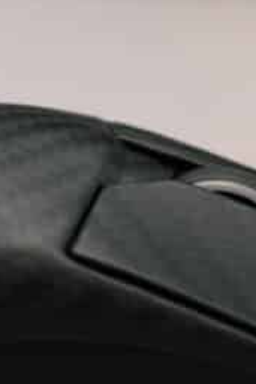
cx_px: 238
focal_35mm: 114
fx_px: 1218
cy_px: 191
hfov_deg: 11.9
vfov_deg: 18.0
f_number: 8
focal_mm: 50
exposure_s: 1/150
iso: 1000
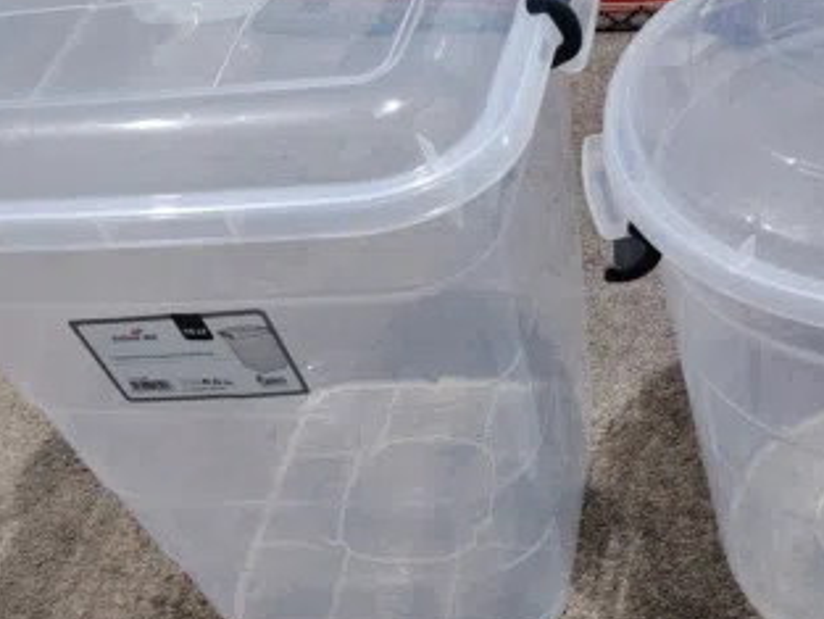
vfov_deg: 29.5
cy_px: 403
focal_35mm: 49
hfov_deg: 38.5
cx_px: 540
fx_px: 1167
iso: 1672
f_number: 1.75
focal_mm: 5.25
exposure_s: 1/25
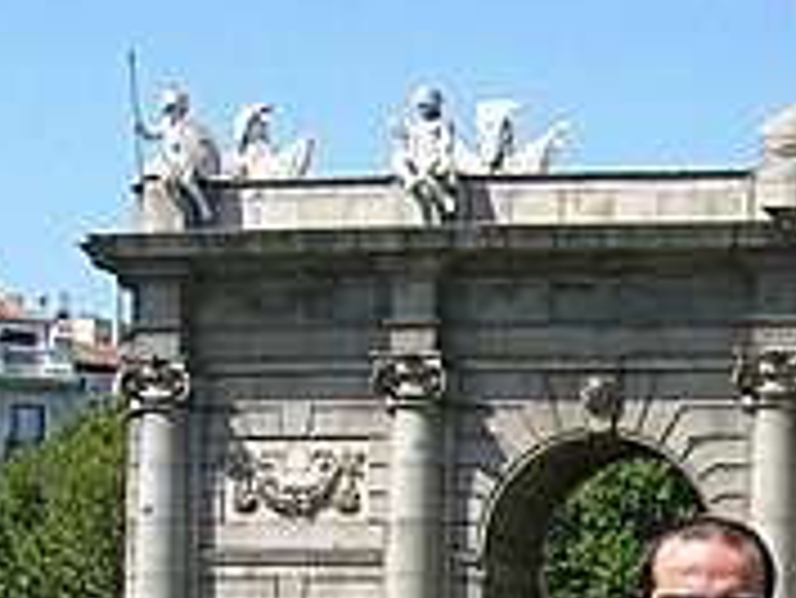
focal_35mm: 123
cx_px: 980
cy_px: 823
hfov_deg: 15.4
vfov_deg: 11.7
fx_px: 2830
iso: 50
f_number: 4.9
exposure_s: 1/334
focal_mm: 5.7
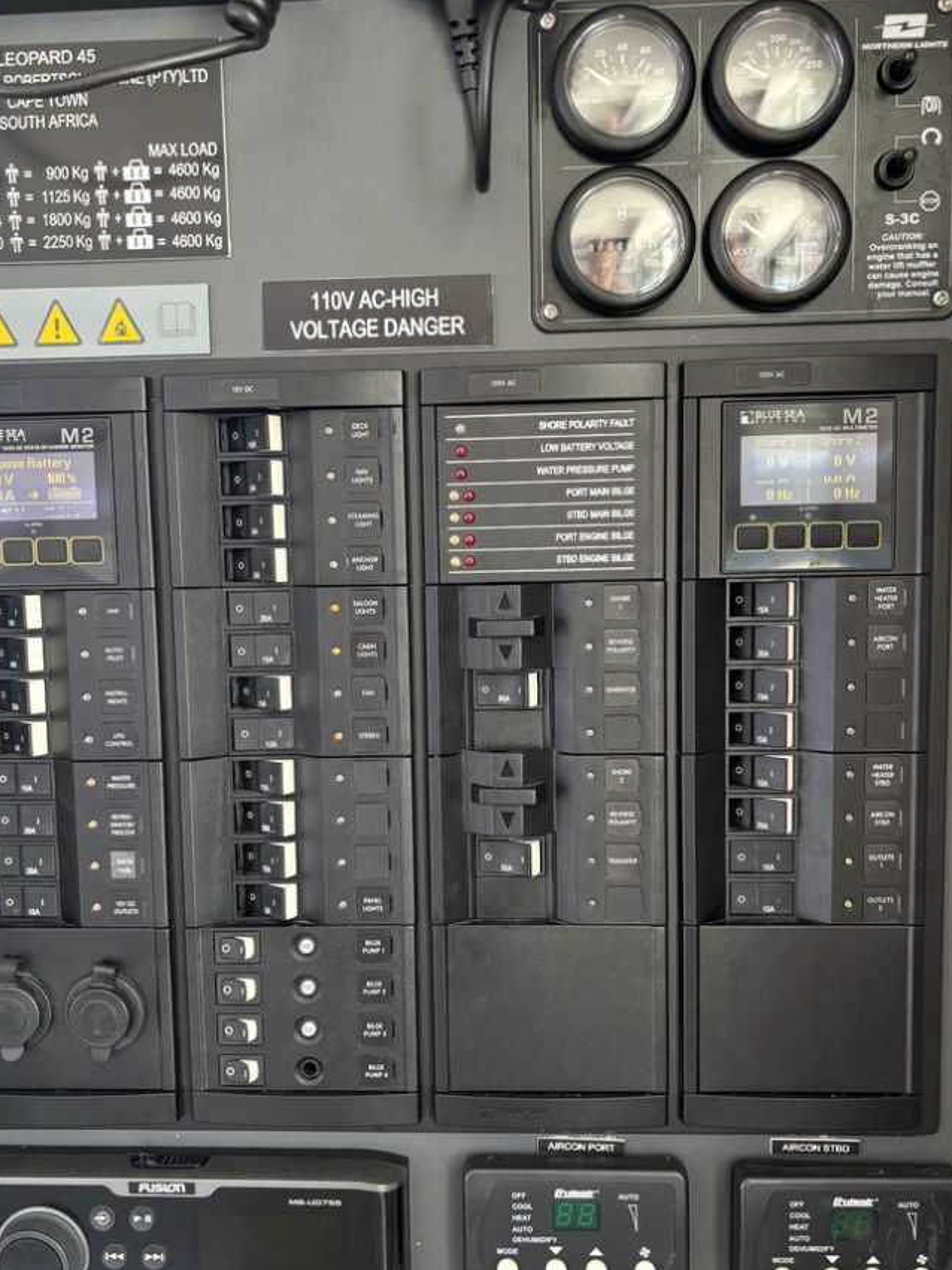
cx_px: 456
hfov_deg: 45.4
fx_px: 1137
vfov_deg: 58.3
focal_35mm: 31
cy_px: 672
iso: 200
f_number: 1.6
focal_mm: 5.96
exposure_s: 1/60
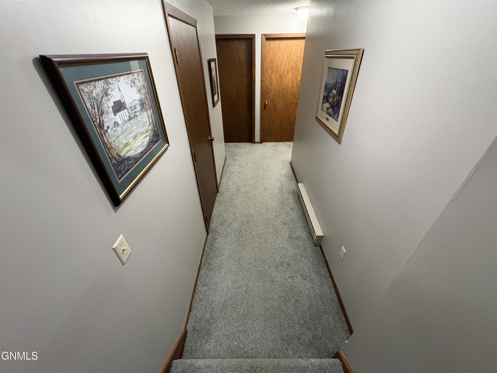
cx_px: 248
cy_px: 186
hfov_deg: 102.1
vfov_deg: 85.7
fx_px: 201
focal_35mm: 14
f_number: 2.2
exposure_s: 1/60
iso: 800
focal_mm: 2.22
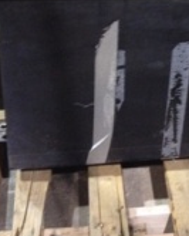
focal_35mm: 92
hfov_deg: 16.3
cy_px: 18
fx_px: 643
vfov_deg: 20.3
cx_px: 203
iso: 320
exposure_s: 1/20
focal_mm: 4.28
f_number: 2.4
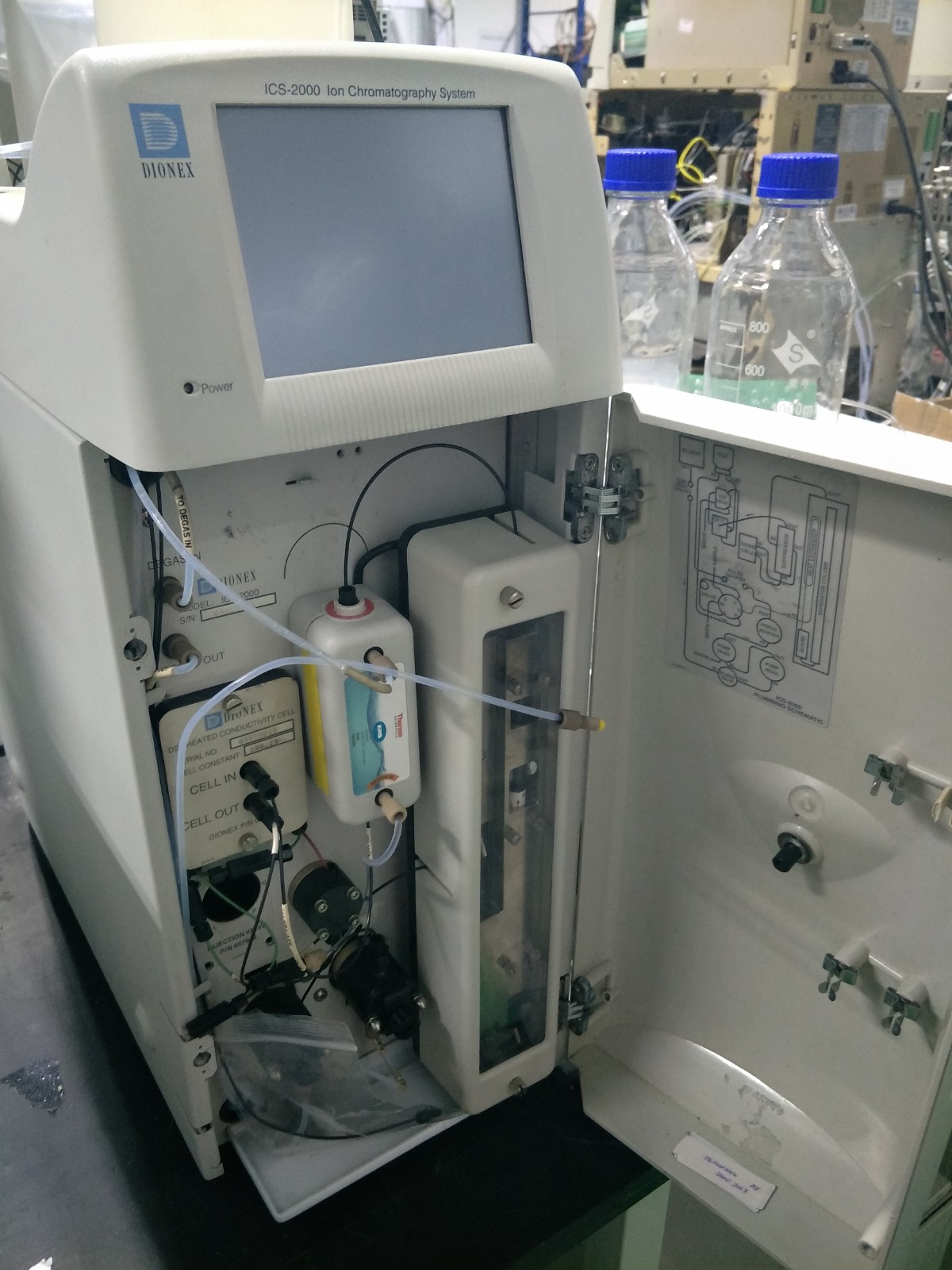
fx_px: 807
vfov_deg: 76.4
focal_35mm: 22
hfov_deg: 61.1
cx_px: 476
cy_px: 635
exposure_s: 1/14
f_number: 1.7
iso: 681
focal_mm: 3.79
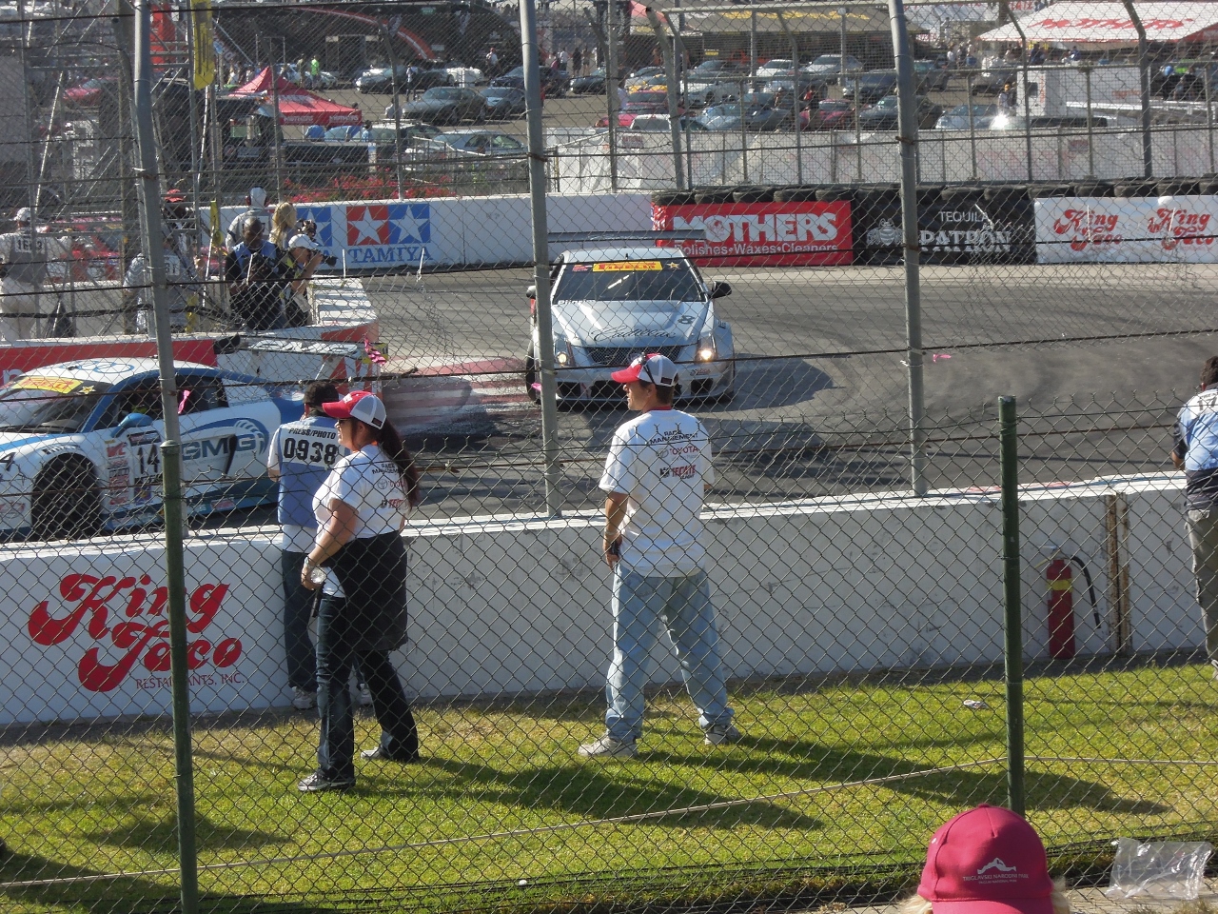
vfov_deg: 14.8
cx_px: 609
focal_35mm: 100
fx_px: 3519
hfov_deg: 19.6
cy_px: 457
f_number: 5.5
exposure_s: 1/500
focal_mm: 17.9
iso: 160
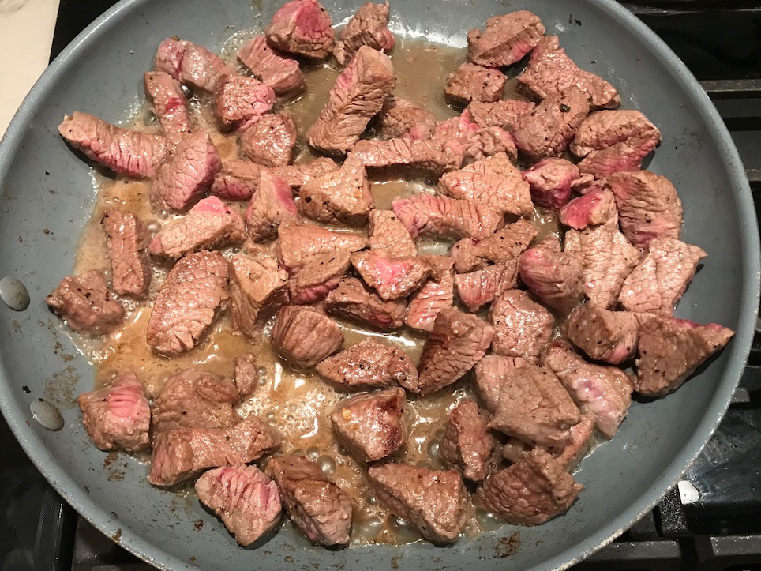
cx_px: 370
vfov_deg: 45.4
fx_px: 682
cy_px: 302
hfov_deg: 58.3
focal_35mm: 31
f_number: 1.8
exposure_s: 1/20
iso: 40
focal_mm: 3.99
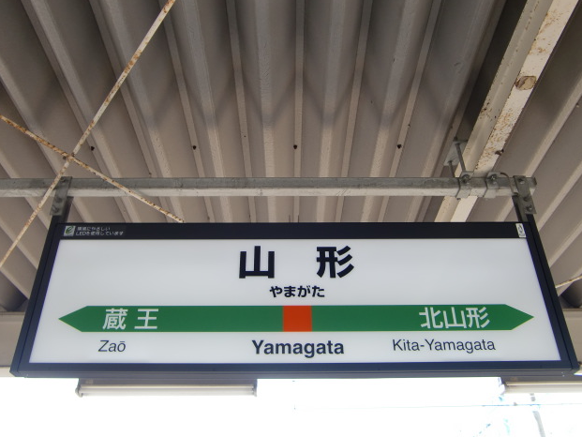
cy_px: 213
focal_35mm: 34
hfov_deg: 53.9
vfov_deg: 41.8
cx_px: 291
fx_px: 572
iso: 64
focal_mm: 5.8
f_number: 2.7
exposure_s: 1/160
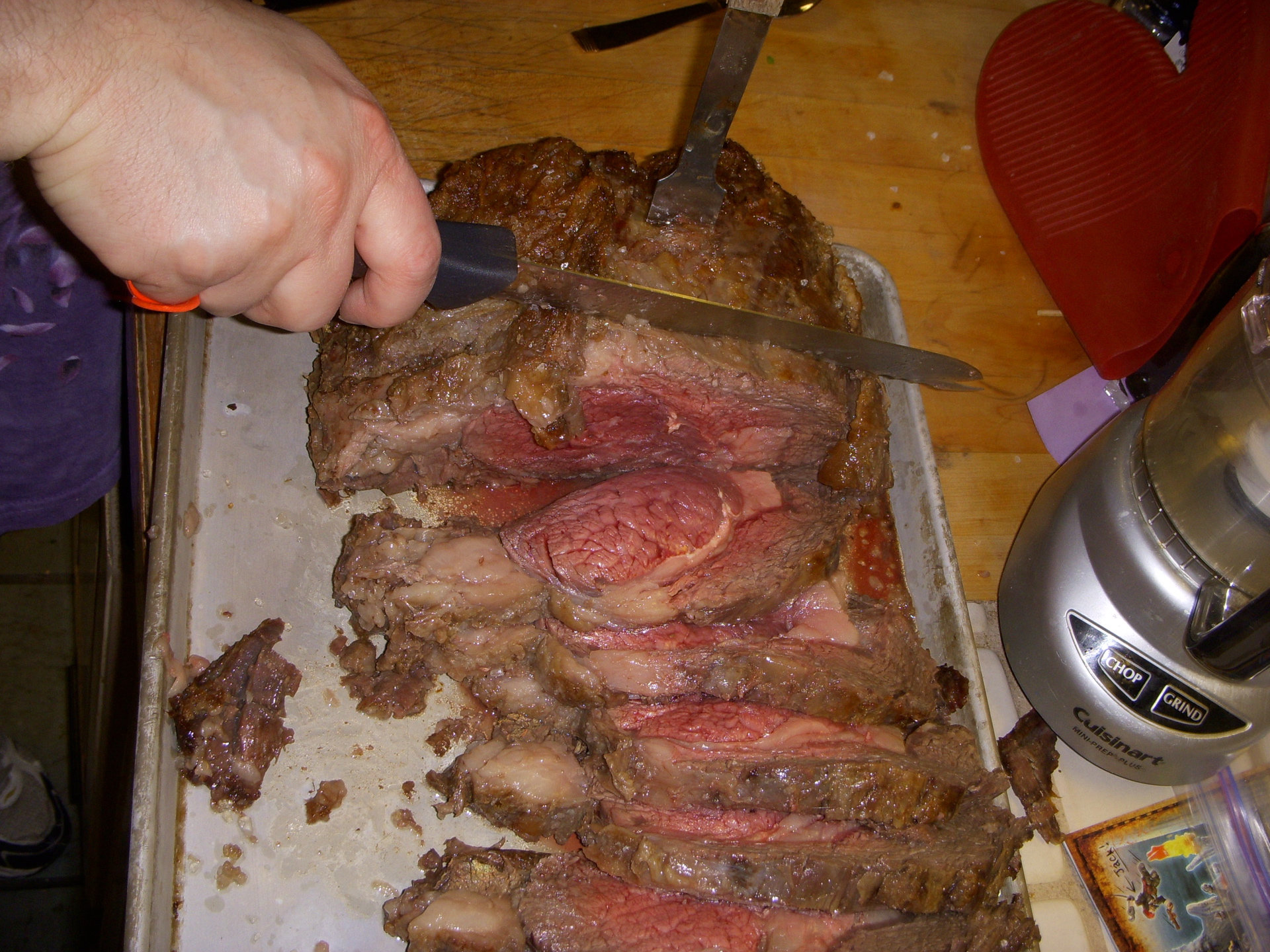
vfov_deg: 30.9
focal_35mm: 47
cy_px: 476
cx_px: 635
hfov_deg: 40.4
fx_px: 1724
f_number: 3.4
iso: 100
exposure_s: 1/30
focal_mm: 7.9
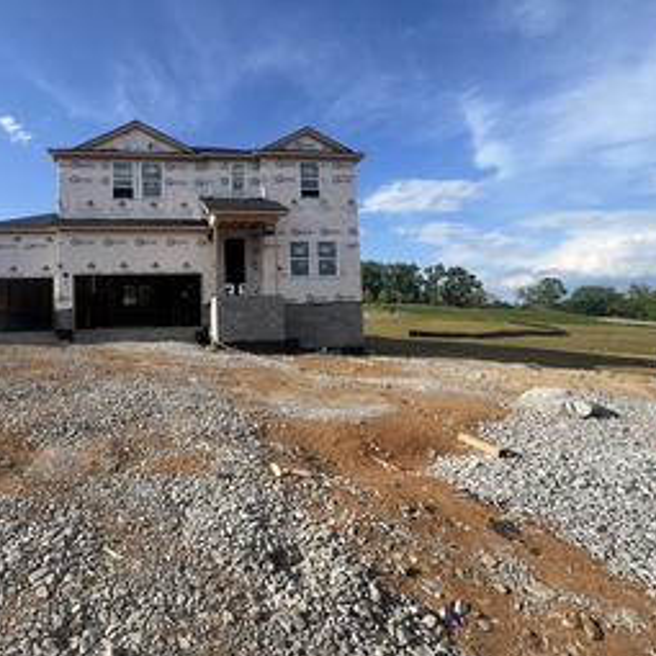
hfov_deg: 78.0
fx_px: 386
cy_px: 301
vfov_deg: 80.6
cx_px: 216
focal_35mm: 18
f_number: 1.8
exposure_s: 1/1292
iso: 32
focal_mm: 1.57
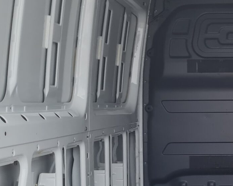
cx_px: 258
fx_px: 641
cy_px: 151
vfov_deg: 16.4
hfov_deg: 19.7
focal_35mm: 93
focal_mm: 5.4
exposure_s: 1/100
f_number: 1.8
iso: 100
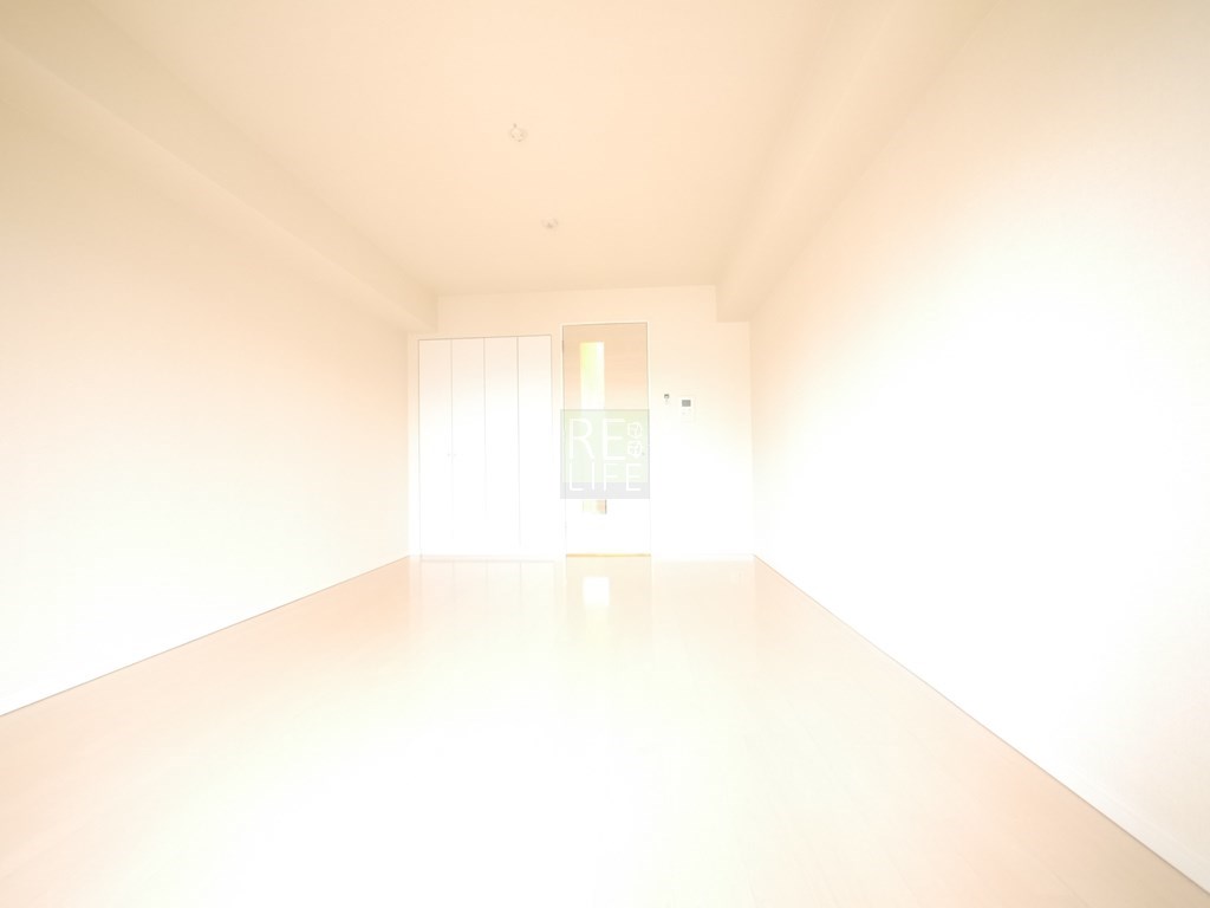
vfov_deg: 85.7
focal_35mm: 14
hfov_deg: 102.1
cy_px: 454
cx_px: 605
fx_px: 489
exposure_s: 1/50
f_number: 4
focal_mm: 7
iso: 3200
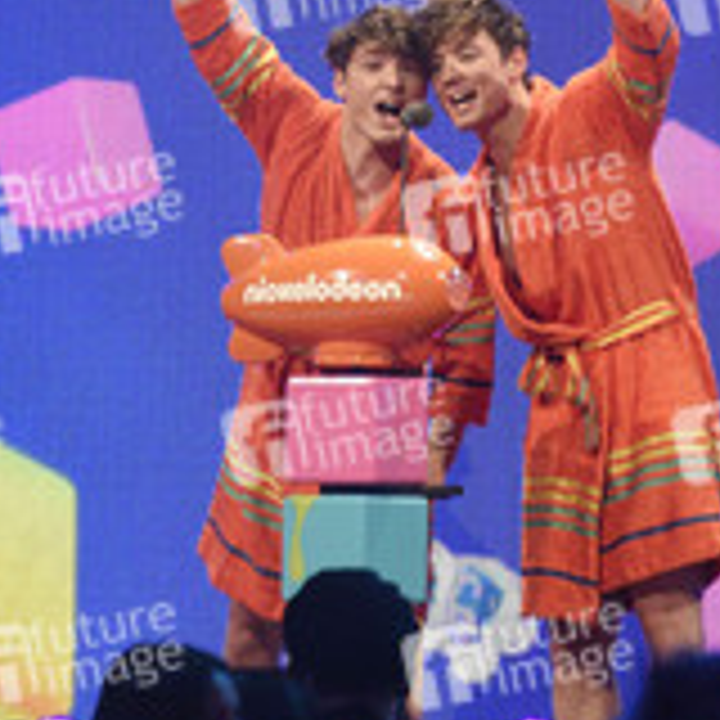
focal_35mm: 716
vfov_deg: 2.4
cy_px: 94
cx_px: 396
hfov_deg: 2.4
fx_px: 16849
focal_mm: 300
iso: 2500
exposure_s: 1/125
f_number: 5.6
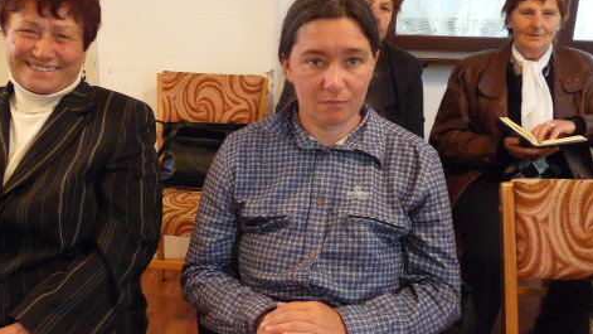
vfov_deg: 29.7
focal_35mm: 40
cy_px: 173
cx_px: 257
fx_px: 629
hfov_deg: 50.3
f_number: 2.8
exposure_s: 1/40
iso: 800
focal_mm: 4.8
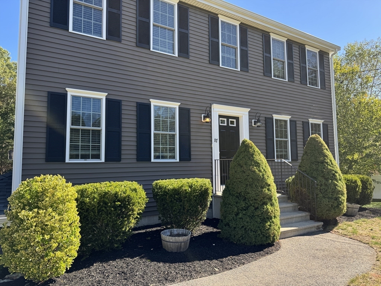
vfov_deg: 56.8
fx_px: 264
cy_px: 143
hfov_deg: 71.6
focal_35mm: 24
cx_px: 190
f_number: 1.78
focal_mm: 6.76
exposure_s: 1/747
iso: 80
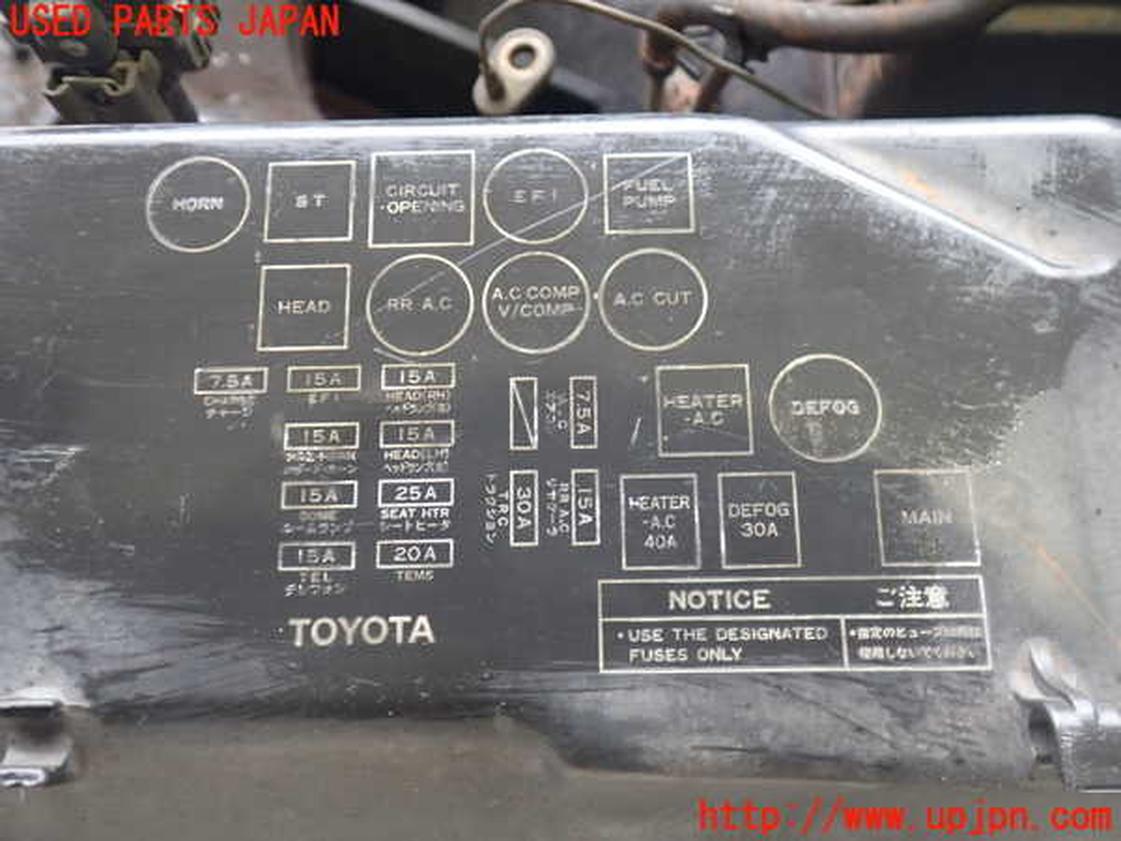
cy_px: 420
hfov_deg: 60.0
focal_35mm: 30
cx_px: 560
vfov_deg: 46.8
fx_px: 972
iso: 320
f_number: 2.3
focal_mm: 5.4
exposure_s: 1/30
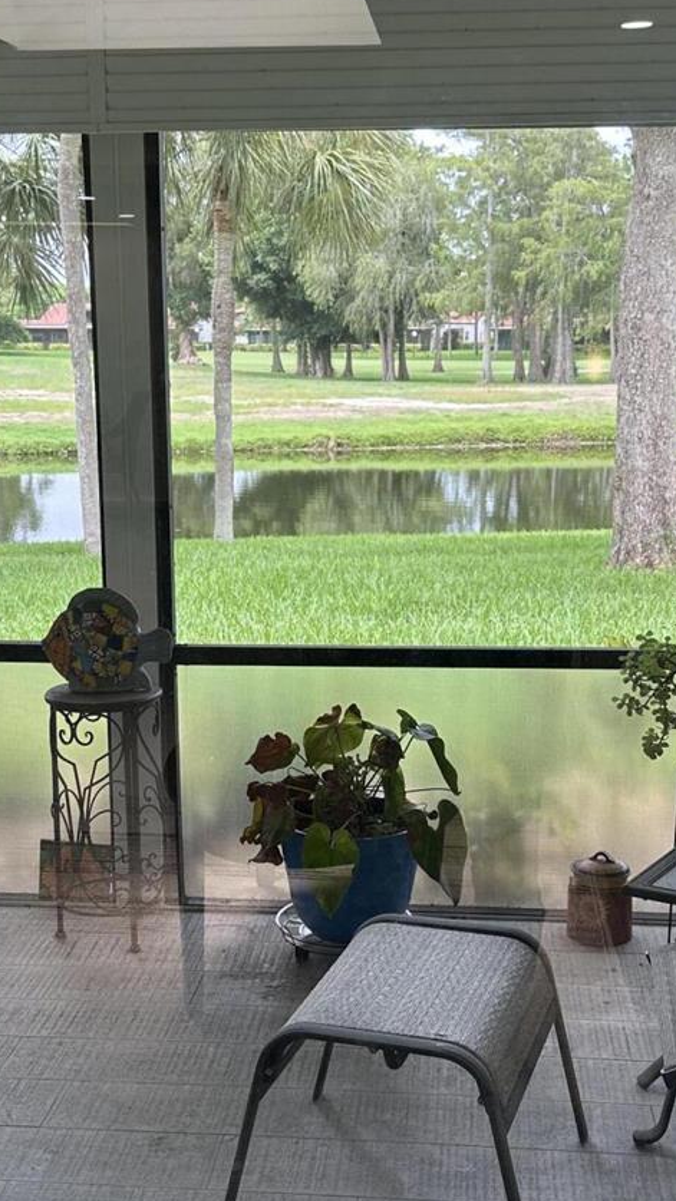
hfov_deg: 24.9
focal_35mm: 48
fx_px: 1529
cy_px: 690
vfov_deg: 42.8
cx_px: 304
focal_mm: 6.86
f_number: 1.78
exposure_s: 1/120
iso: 80
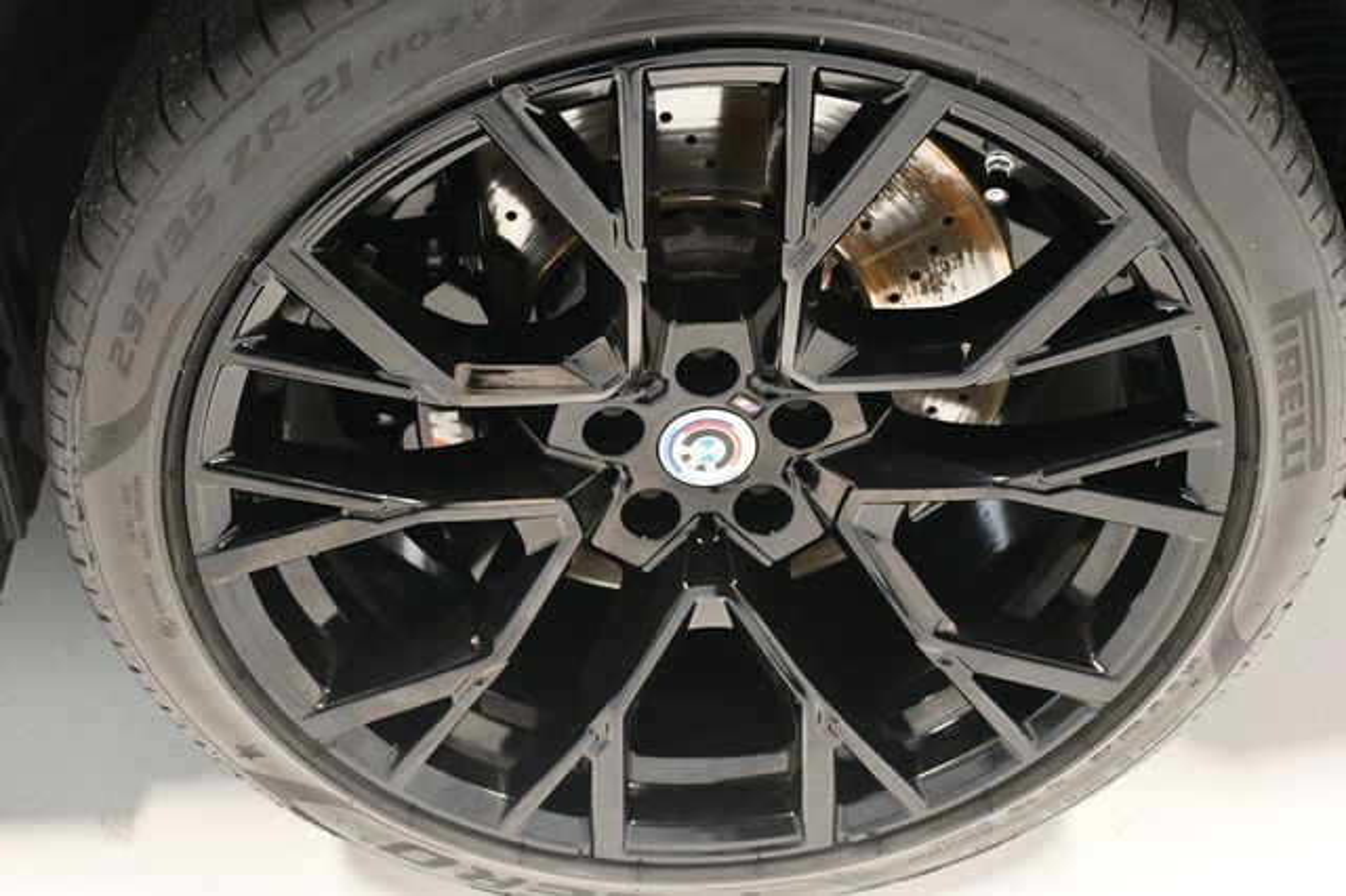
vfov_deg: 26.0
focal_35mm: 52
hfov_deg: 38.2
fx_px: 1943
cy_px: 448
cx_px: 673
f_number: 4.2
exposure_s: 1/60
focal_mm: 35
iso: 5600
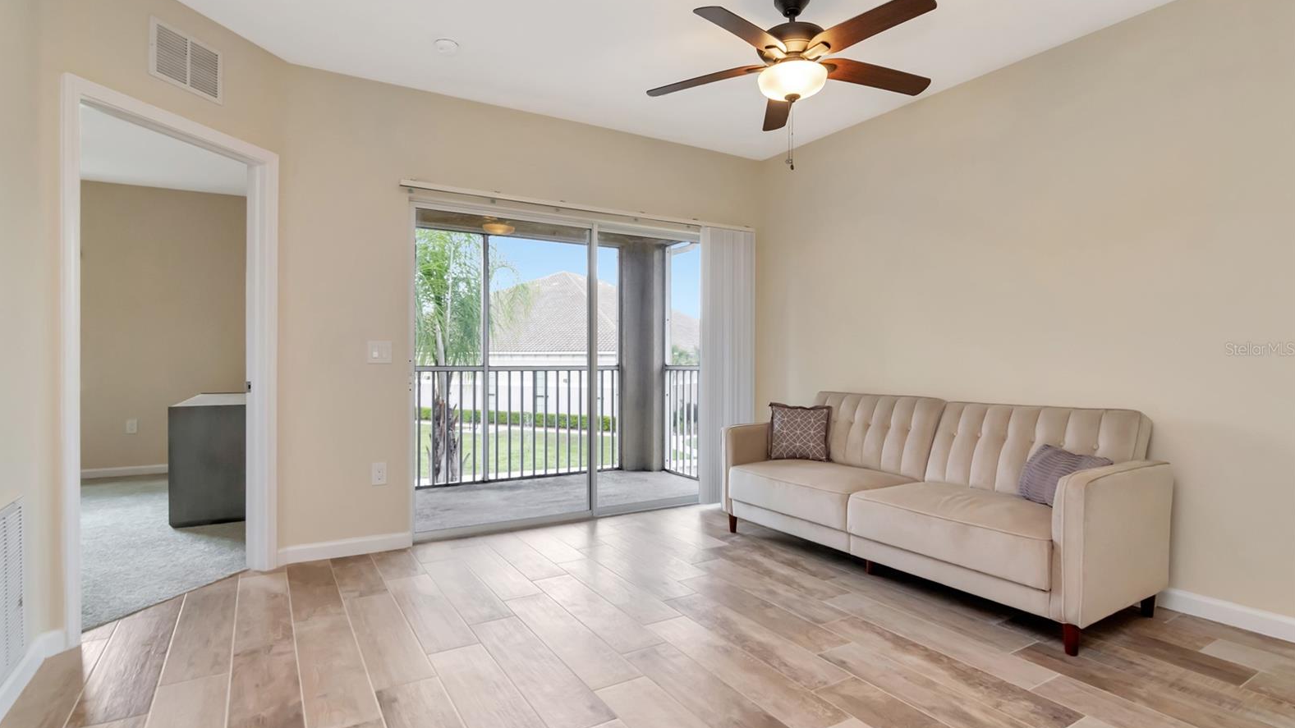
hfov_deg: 94.2
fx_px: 602
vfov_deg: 62.3
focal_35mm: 18
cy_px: 349
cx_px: 641
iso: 800
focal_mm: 11
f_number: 8
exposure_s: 1/80
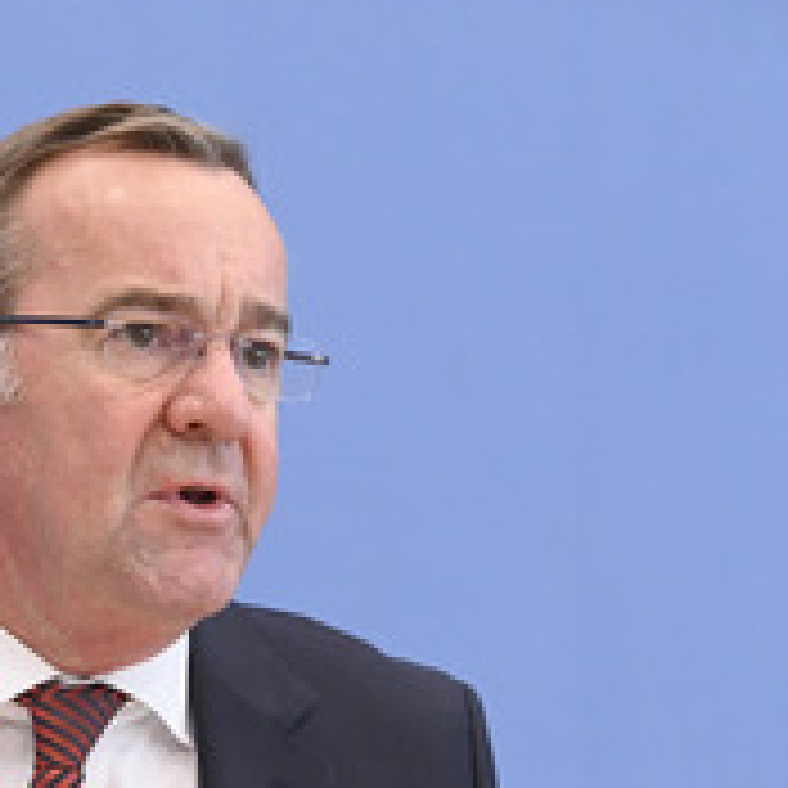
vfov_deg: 10.6
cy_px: 648
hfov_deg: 10.6
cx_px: 43
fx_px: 4224
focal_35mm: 164
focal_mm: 75
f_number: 5
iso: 3200
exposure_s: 1/640
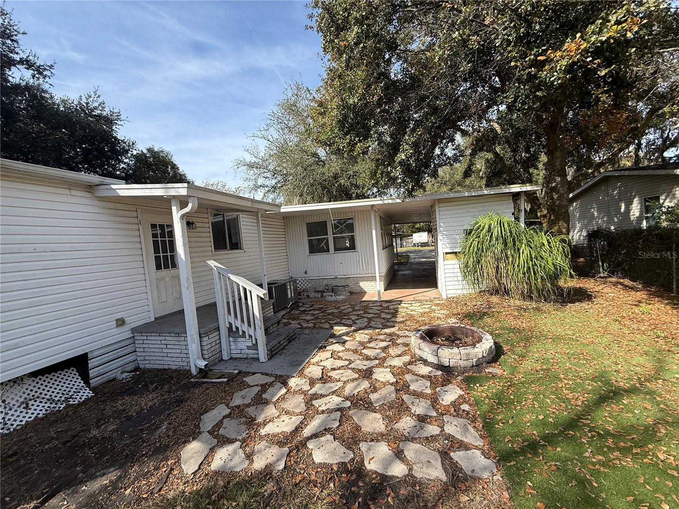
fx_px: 275
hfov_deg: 102.1
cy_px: 254
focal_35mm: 14
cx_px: 340
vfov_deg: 85.7
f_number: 2.2
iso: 50
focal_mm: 2.22
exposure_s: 1/1087
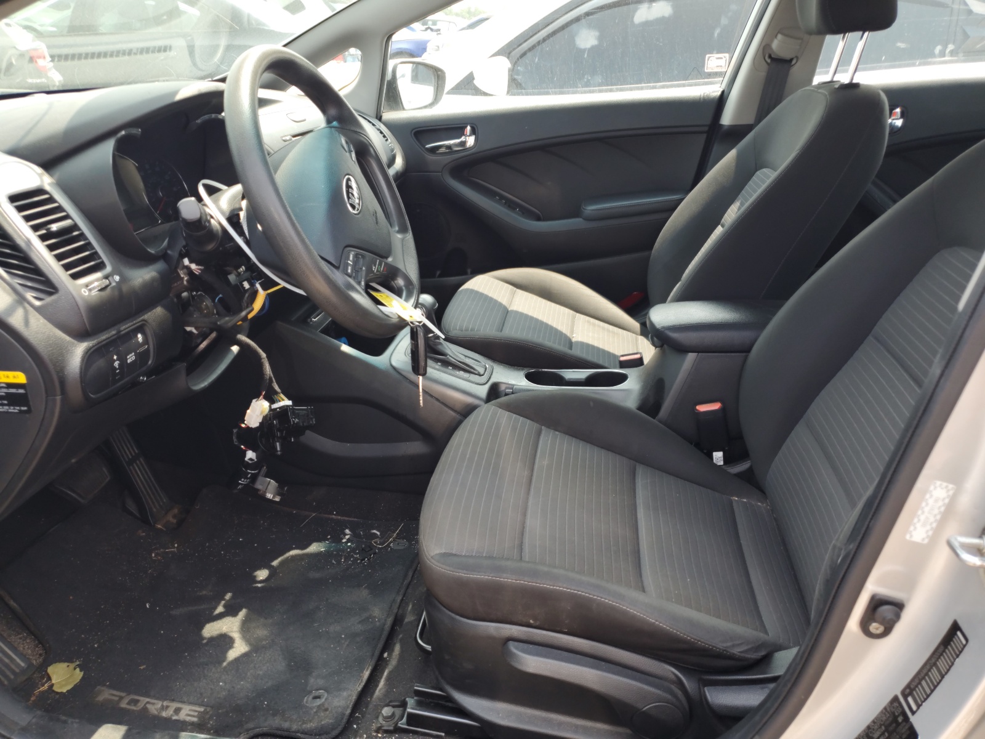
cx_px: 492
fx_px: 740
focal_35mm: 26
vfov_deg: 53.1
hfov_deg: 67.3
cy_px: 370
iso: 50
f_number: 1.5
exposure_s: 1/333
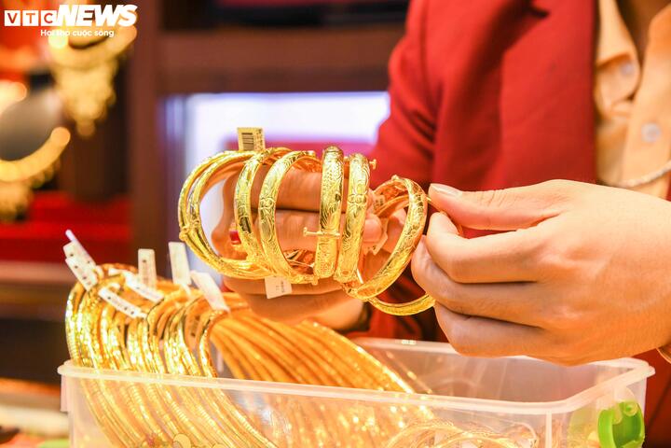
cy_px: 224
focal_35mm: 95
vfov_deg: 14.4
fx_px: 1771
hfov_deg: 21.5
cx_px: 336
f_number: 6.3
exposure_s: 1/125
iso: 2000
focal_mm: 95
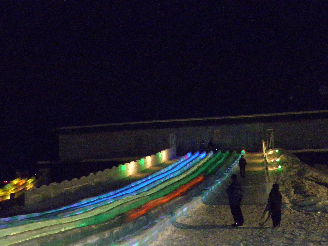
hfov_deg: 44.7
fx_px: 398
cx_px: 141
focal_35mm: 42
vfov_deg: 34.1
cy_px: 161
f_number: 3.5
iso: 1000
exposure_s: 1/30
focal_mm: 5.1
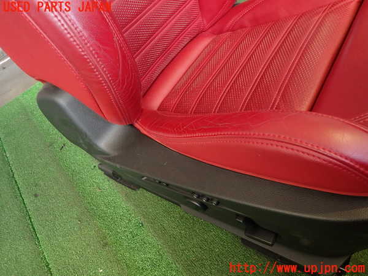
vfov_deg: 54.9
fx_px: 266
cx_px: 184
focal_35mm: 25
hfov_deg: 69.4
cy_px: 138
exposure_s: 1/40
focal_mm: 4.5
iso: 200
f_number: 2
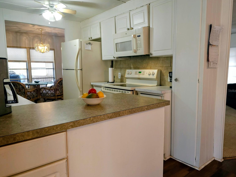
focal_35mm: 24
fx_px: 164
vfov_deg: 56.8
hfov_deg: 71.6
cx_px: 120
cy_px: 91
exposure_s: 1/60
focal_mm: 6.3
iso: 125
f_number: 1.7
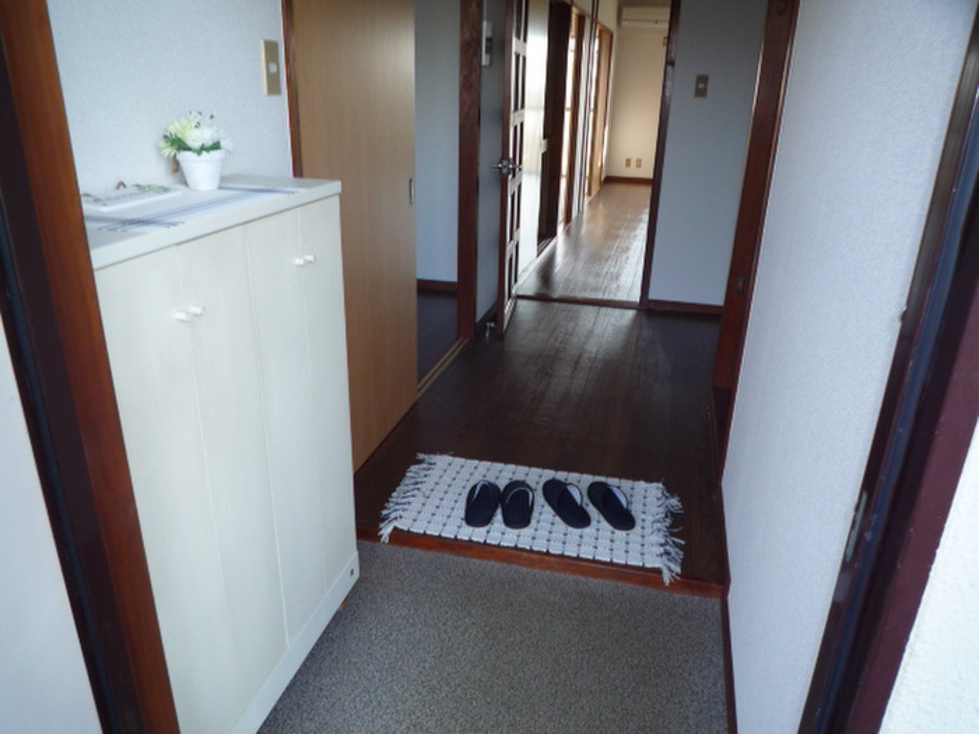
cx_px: 490
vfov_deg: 54.9
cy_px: 367
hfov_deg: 69.4
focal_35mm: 25
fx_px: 707
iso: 100
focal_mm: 4.4
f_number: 2.8
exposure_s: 1/50
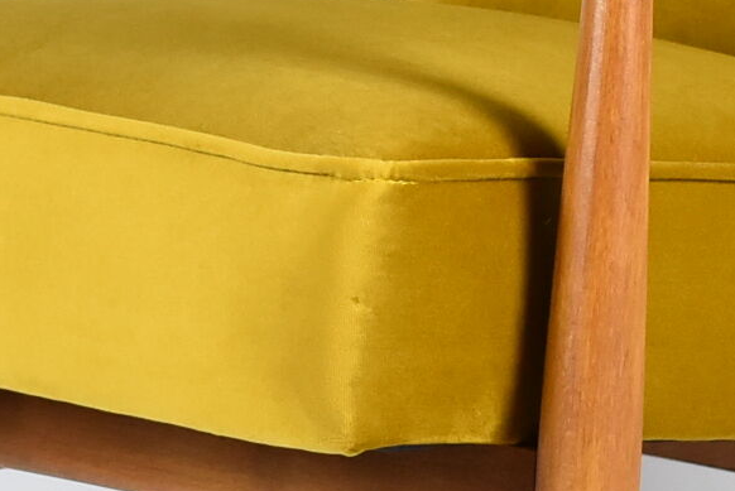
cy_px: 204
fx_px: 5353
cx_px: 572
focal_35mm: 262
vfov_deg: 5.3
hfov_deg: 7.8
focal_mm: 34
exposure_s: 1/125
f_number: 4.5
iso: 1000
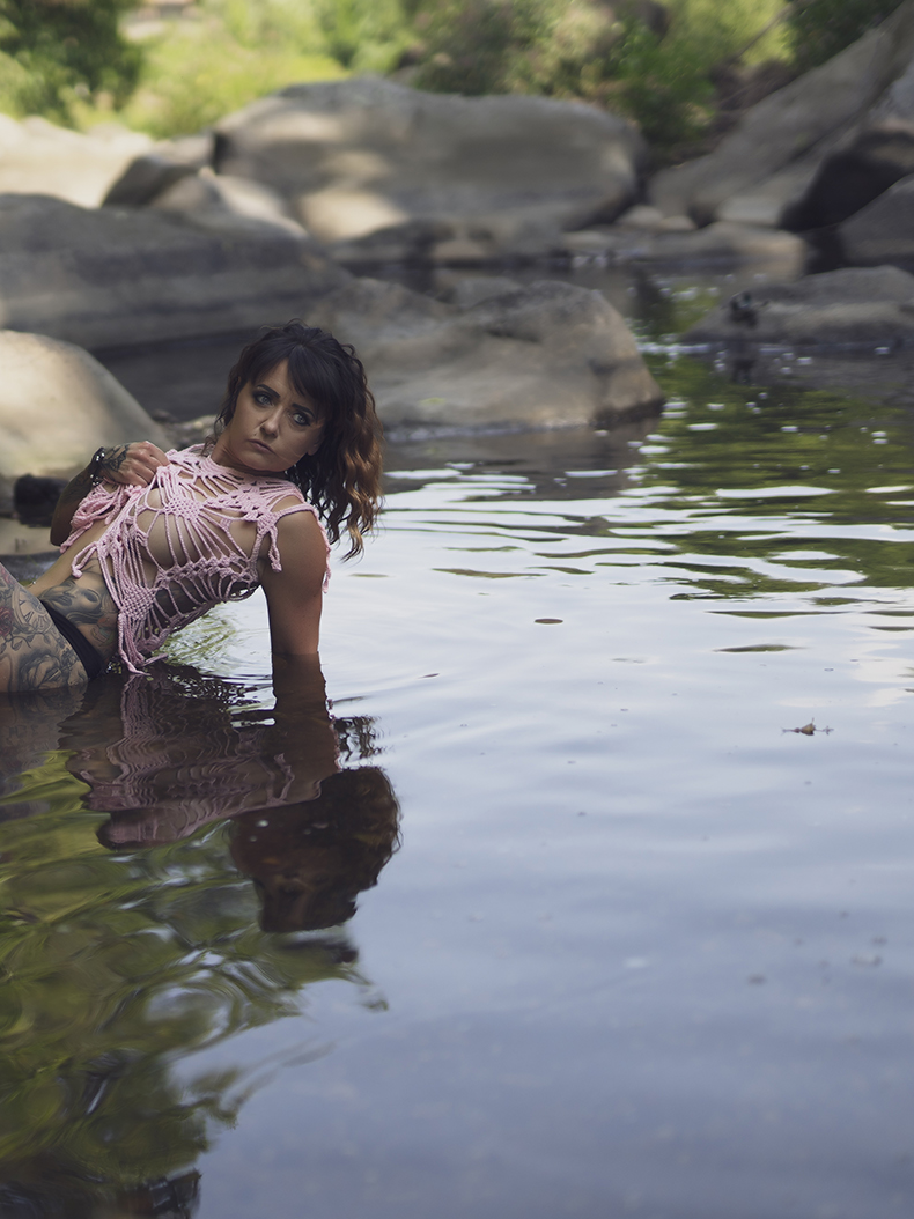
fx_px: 2571
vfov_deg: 26.7
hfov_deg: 19.9
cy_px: 614
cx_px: 138
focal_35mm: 73
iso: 100
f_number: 1.4
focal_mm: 50
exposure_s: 1/2000
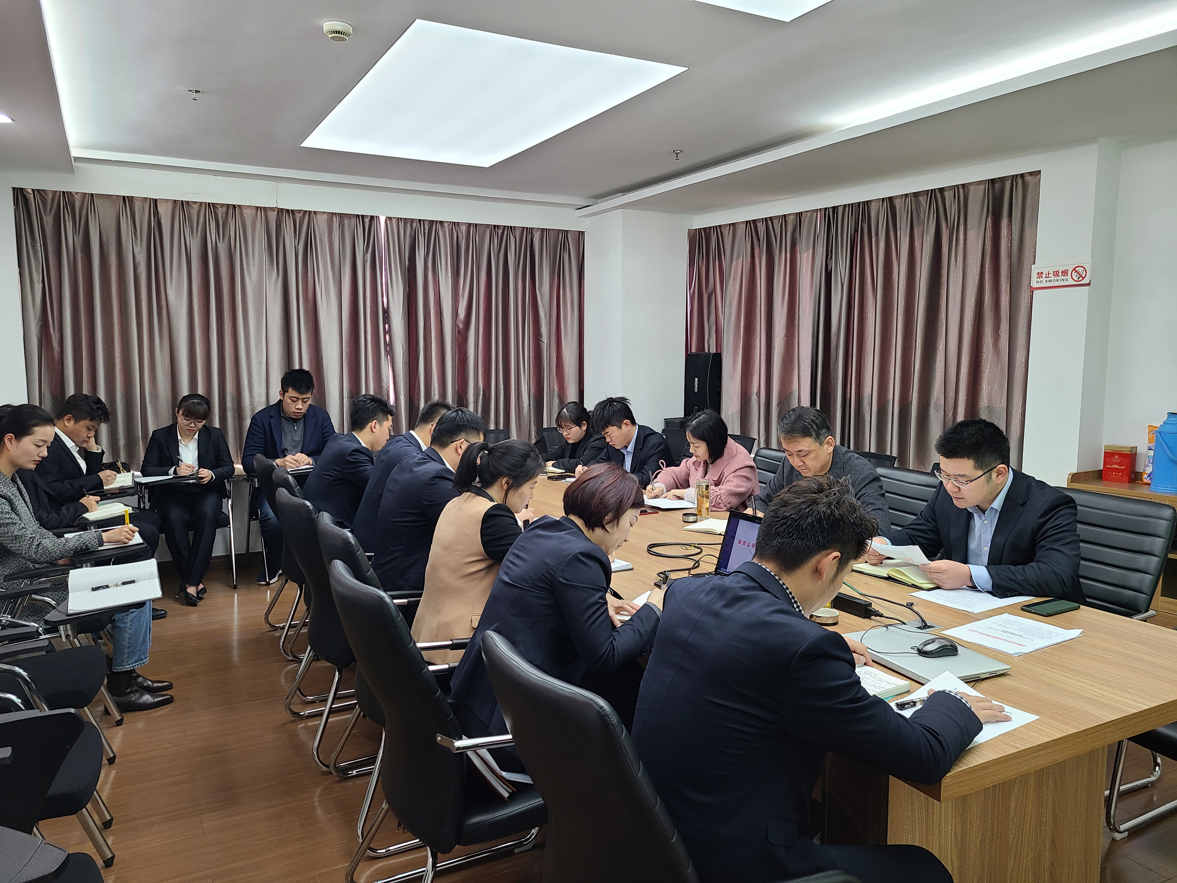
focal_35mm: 26
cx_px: 588
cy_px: 442
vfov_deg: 53.1
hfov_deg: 67.3
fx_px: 884
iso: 100
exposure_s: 1/50
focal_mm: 5.4
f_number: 1.8
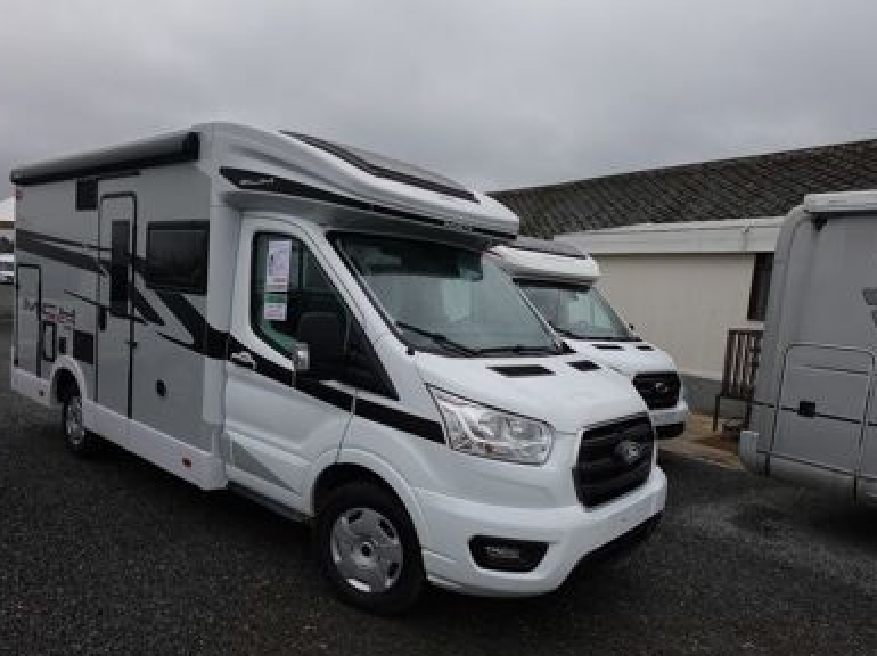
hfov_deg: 71.6
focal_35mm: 24
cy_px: 360
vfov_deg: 56.6
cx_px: 410
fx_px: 607
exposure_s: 1/1000
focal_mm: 7.6
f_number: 2
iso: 125
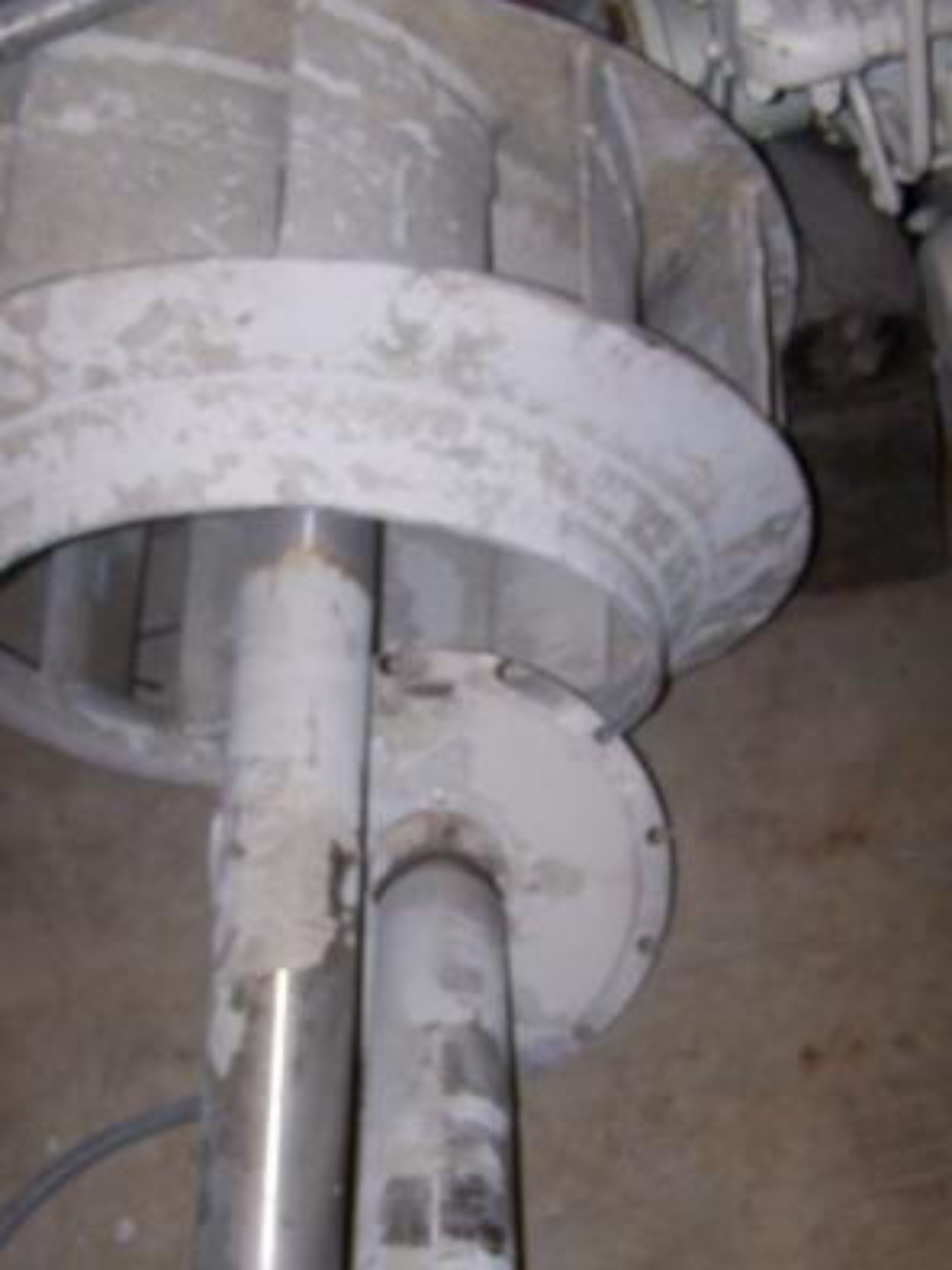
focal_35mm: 52
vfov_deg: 36.7
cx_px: 317
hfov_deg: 27.8
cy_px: 756
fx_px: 1908
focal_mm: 6.3
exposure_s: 1/60
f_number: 2.8
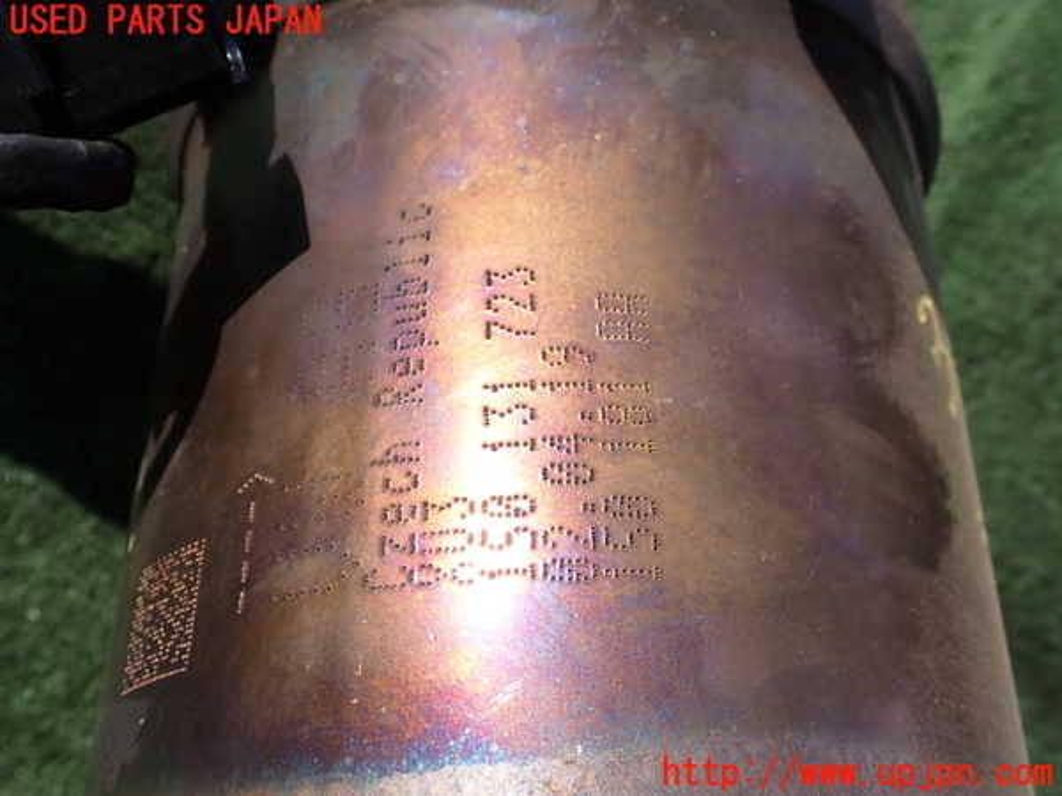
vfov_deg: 37.7
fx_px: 1166
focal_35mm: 38
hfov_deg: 49.0
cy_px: 398
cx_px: 531
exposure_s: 1/800
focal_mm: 6.83
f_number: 3.5
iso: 100
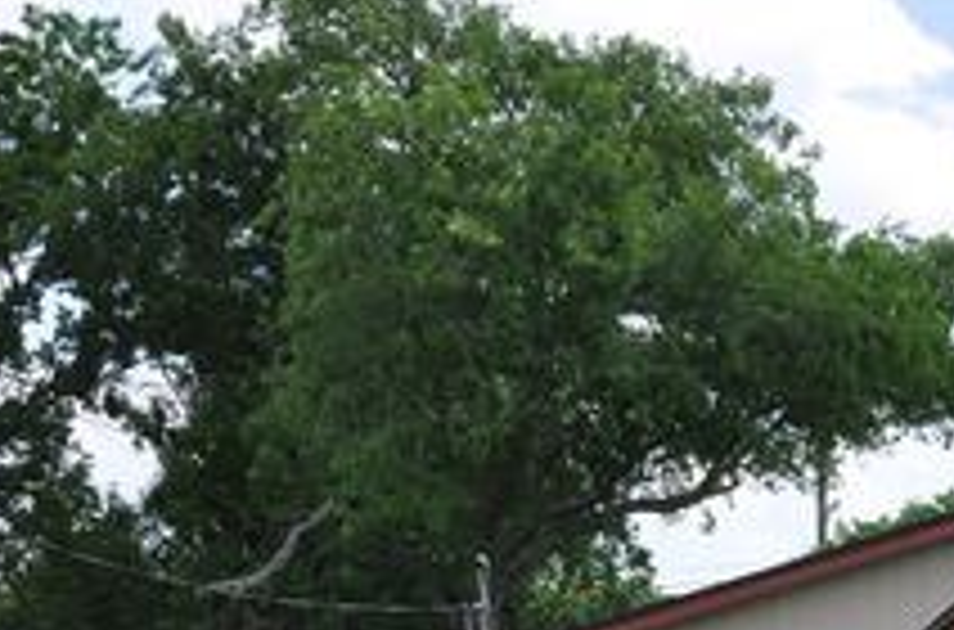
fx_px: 2061
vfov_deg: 16.7
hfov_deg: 25.1
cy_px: 738
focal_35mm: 78
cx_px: 909
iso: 200
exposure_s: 1/200
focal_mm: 22
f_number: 13
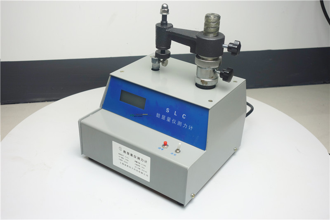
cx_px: 165
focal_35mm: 37
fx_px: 339
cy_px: 110
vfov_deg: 35.9
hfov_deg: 51.9
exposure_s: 1/100
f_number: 3.5
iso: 125
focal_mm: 13.75
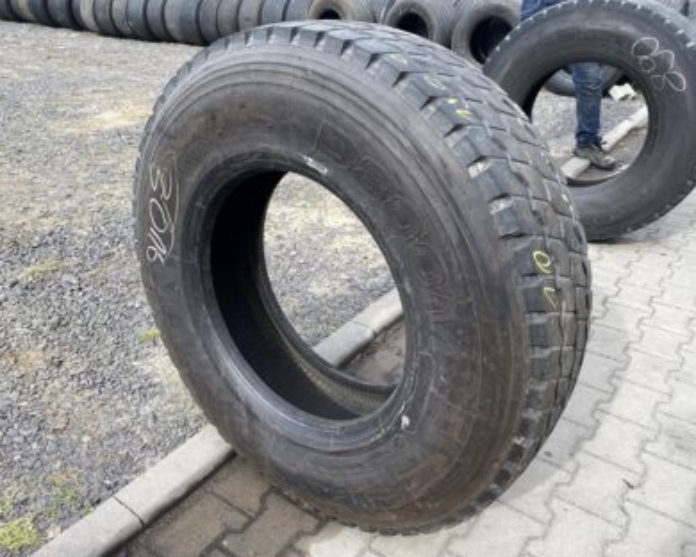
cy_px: 270
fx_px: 577
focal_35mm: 28
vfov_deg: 51.5
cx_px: 314
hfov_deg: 62.1
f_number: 1.8
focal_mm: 4.25
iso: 32
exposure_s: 1/833
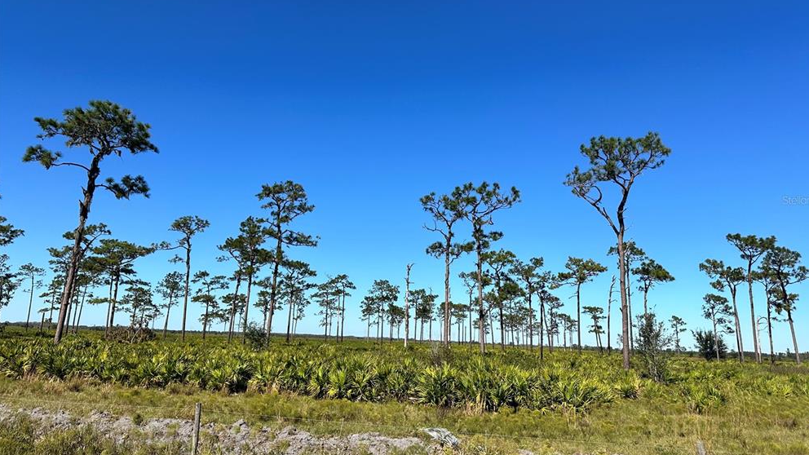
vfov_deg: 42.8
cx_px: 414
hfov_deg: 69.8
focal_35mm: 27
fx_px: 579
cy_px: 200
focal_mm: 6.86
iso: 80
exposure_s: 1/5263
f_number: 1.78
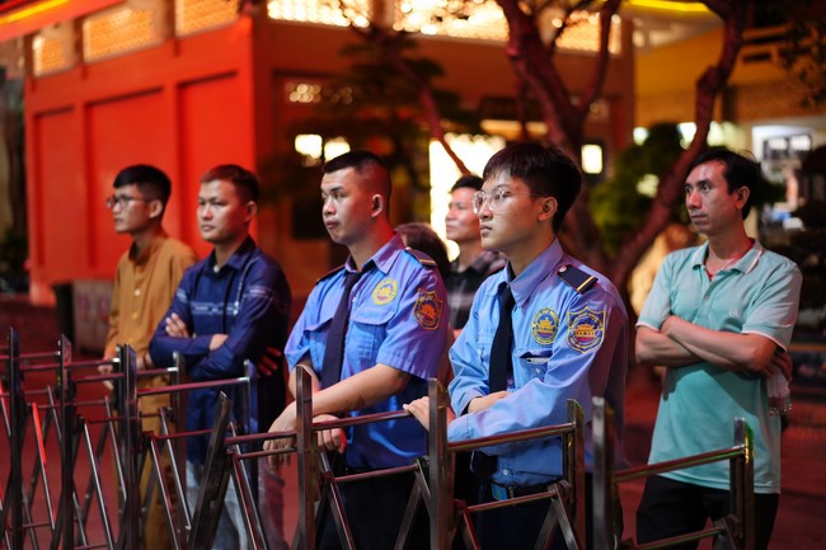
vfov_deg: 24.6
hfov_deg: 36.3
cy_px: 275
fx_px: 1262
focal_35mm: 55
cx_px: 413
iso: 3200
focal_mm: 55
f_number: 1.8
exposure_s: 1/80
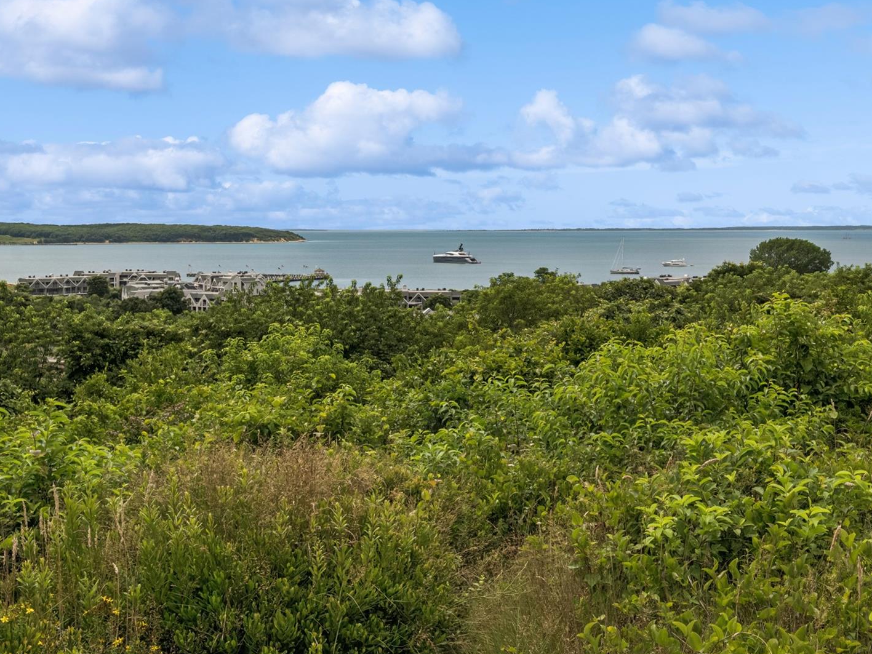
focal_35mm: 50
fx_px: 1260
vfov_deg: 29.0
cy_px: 255
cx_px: 506
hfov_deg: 38.1
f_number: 11
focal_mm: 24
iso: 64
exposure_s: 1/500
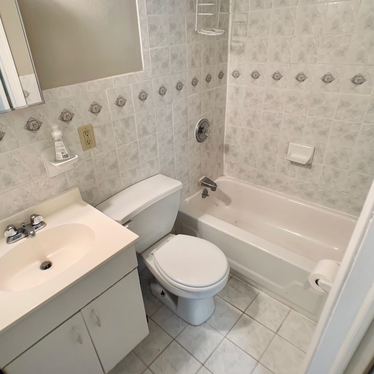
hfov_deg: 52.4
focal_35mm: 31
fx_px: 379
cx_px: 161
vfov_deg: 52.5
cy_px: 186
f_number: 1.8
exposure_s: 1/60
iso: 125
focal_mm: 4.25
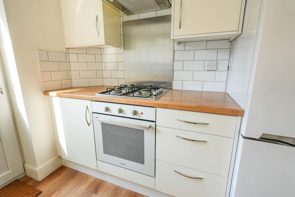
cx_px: 148
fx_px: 123
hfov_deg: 100.4
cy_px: 98
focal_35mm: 15
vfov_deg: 77.3
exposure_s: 1/160
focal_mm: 10
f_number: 4
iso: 320
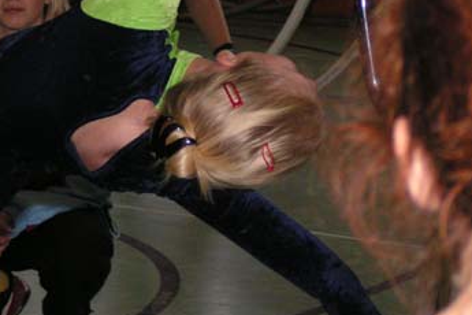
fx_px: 3225
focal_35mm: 246
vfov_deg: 5.6
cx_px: 115
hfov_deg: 8.4
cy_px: 41
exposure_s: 1/160
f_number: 3.5
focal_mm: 20.9
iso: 200
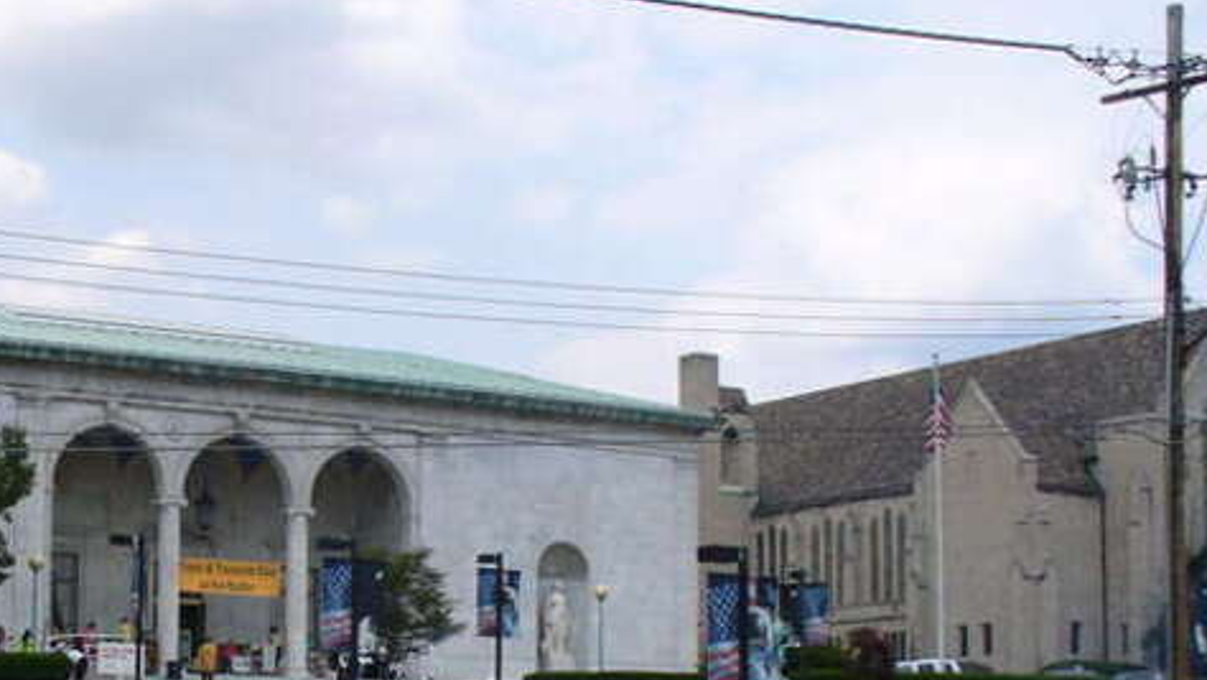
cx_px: 270
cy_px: 576
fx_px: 2177
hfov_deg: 30.4
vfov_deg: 17.6
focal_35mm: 68
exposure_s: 1/400
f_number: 5.6
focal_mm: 6.1
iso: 80
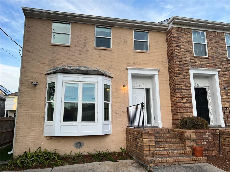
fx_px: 173
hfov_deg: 67.3
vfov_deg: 53.1
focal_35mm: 26
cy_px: 86
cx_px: 115
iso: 50
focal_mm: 5.7
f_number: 1.5
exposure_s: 1/361
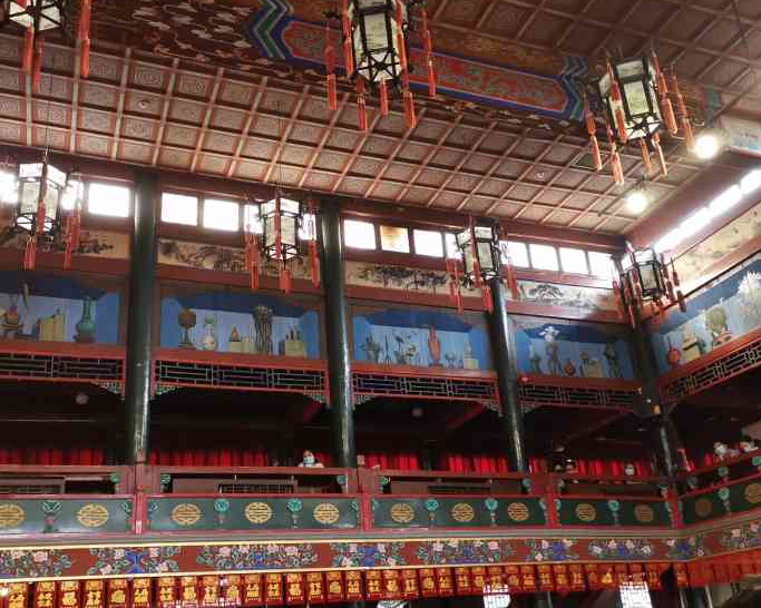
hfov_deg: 50.3
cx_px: 372
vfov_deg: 41.1
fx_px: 811
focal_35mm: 36
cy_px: 327
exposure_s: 1/50
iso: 400
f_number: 1.8
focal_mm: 4.75
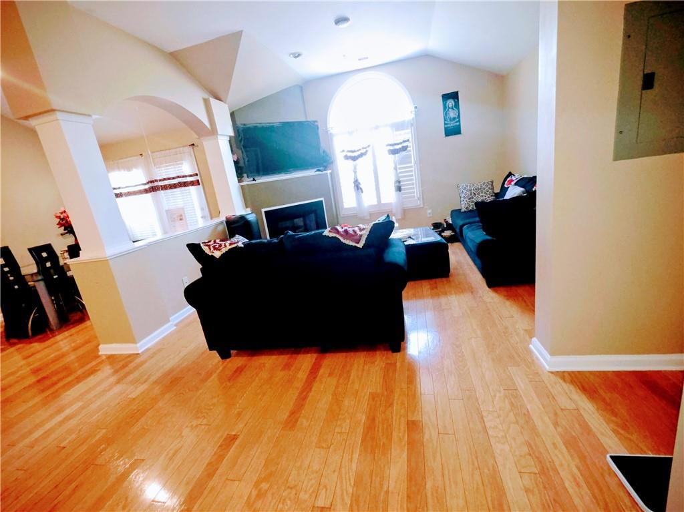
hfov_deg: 106.2
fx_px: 257
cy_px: 256
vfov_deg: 89.9
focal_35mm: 13
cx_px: 342
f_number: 1.9
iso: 250
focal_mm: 2.2
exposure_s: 1/30
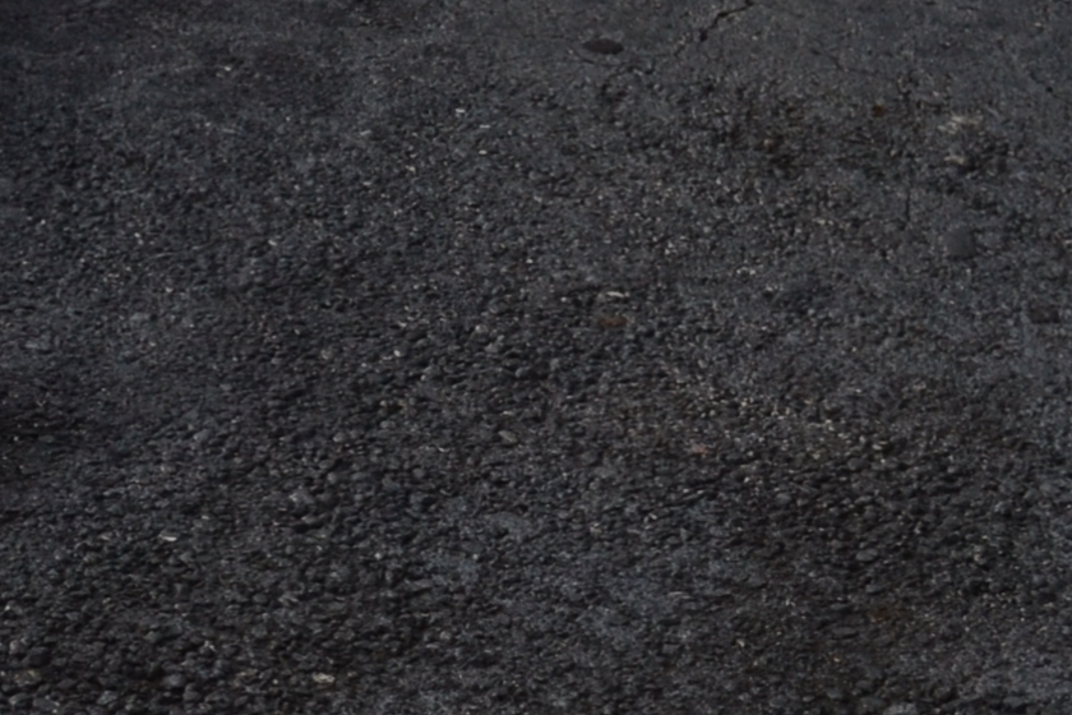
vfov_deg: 7.7
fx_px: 5332
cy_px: 573
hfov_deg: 10.6
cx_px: -976
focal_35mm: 179
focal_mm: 29
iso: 400
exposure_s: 1/320
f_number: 10
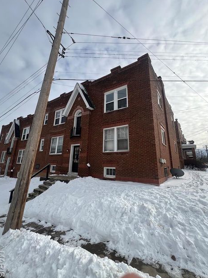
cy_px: 130
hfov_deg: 85.6
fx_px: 112
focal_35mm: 14
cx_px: 107
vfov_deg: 101.9
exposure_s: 1/1263
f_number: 1.8
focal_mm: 1.57
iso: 32
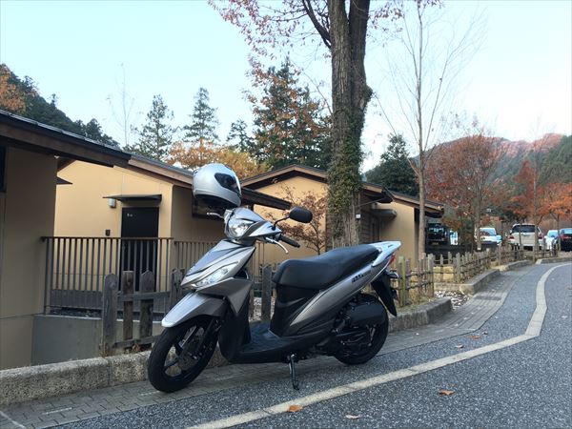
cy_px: 214
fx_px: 479
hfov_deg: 61.7
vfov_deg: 48.2
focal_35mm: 29
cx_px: 286
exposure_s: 1/60
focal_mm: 4.15
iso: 32
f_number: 2.2
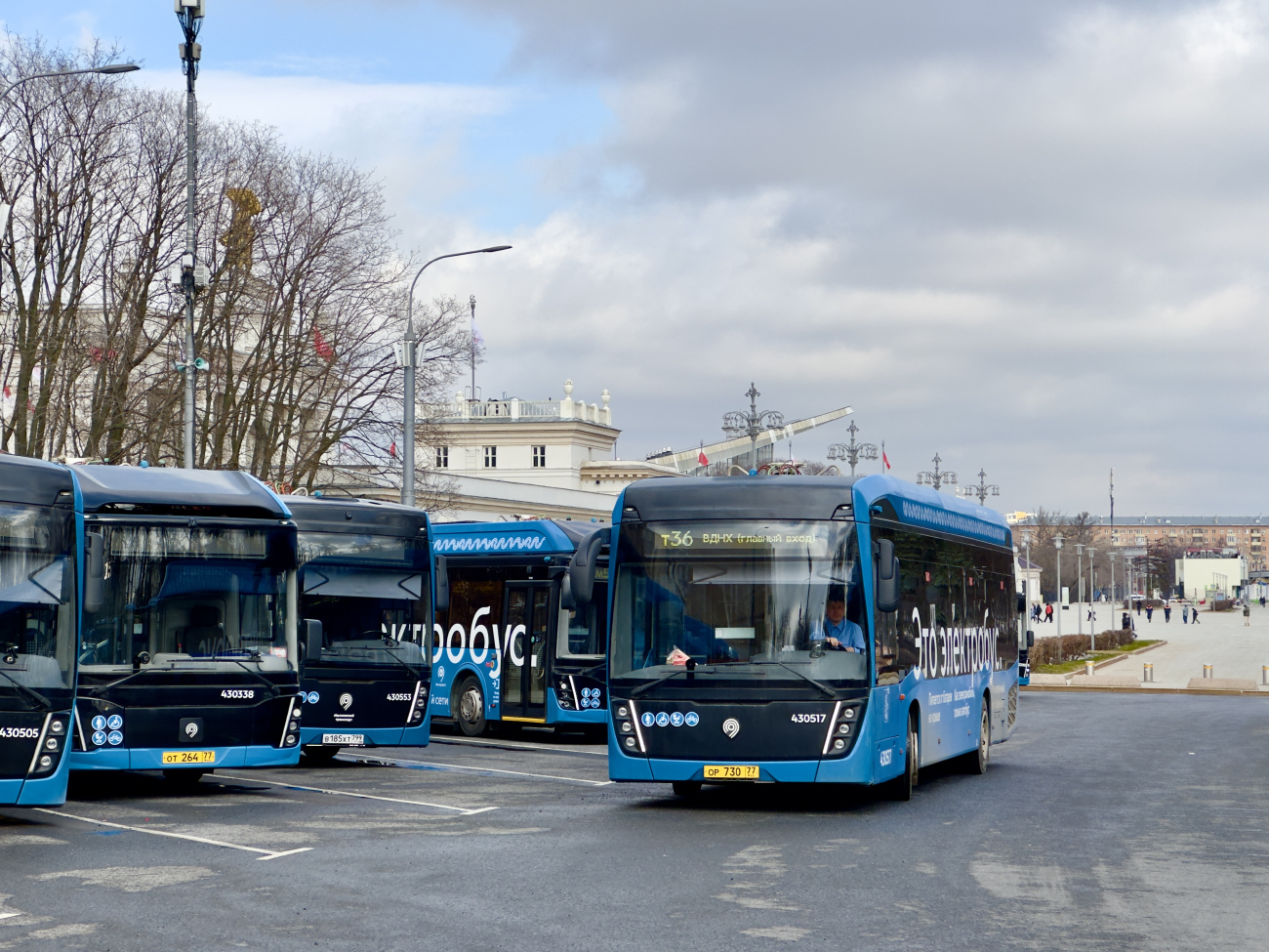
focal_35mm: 77
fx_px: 2823
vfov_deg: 19.1
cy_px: 476
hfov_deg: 25.3
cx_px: 634
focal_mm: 9
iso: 32
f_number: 2.8
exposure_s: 1/797
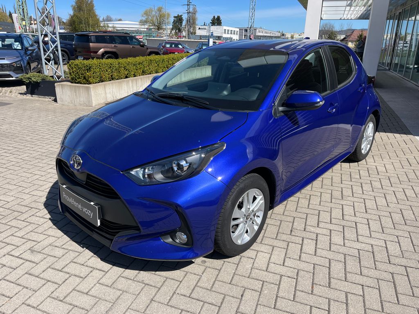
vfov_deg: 53.1
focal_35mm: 26
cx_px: 210
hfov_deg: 67.3
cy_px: 157
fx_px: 315
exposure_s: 1/2513
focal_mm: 5.1
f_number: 1.6
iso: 50
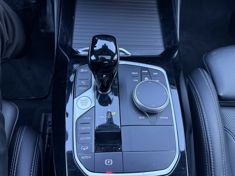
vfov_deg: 56.8
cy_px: 88
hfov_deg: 71.6
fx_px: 163
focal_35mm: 24
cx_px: 118
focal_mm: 6.76
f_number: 1.78
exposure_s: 1/48
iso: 250
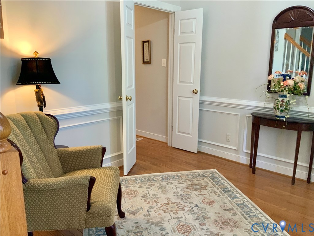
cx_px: 157
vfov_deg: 48.2
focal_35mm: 29
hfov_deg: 61.7
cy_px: 118
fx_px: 263
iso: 160
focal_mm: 3
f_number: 1.8
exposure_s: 1/60
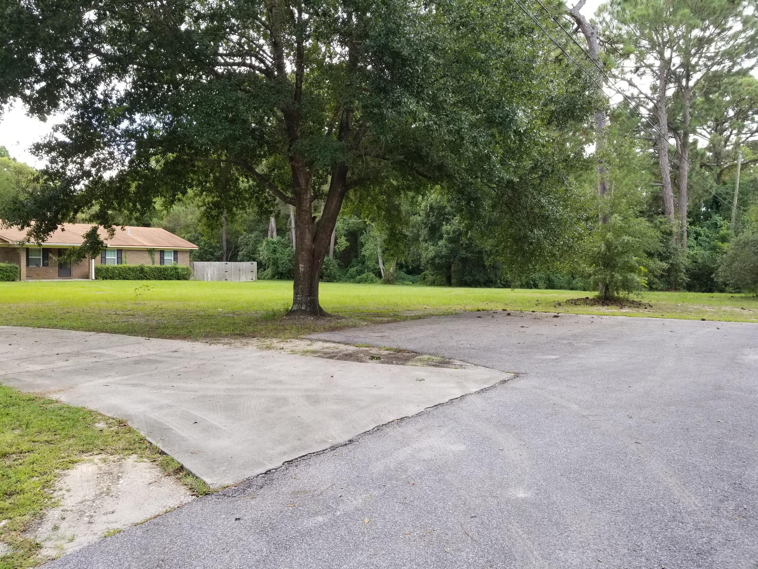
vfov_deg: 53.1
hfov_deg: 67.3
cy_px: 284
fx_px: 569
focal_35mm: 26
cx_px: 379
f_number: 1.7
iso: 50
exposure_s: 1/203
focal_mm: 4.25
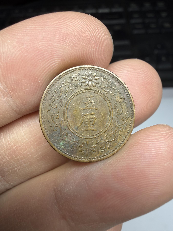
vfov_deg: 67.3
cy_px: 116
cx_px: 86
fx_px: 173
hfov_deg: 53.1
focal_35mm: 26
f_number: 2.2
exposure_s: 1/121
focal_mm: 2.22
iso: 64
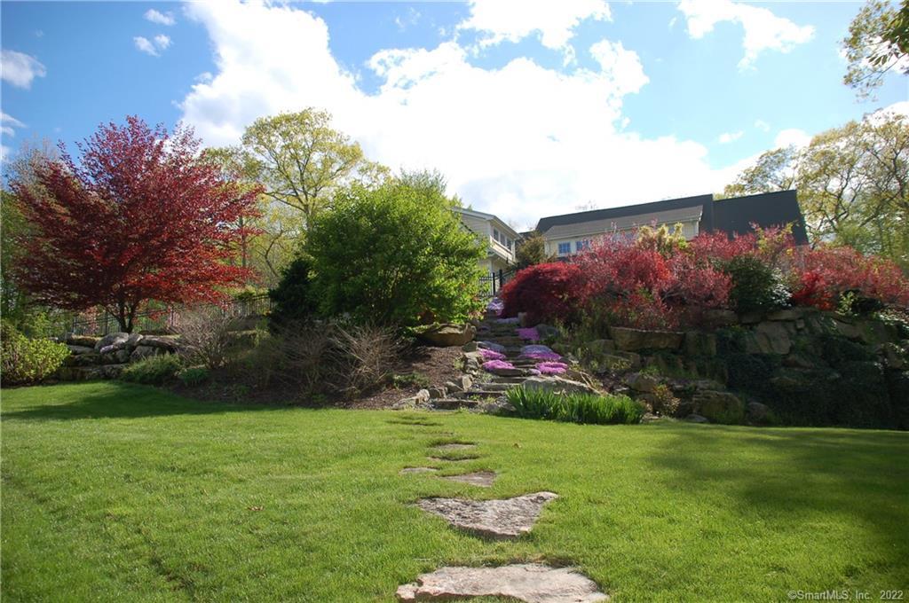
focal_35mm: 33
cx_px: 454
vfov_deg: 39.9
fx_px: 832
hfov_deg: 57.3
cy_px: 302
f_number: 6.3
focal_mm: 22
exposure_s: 1/500
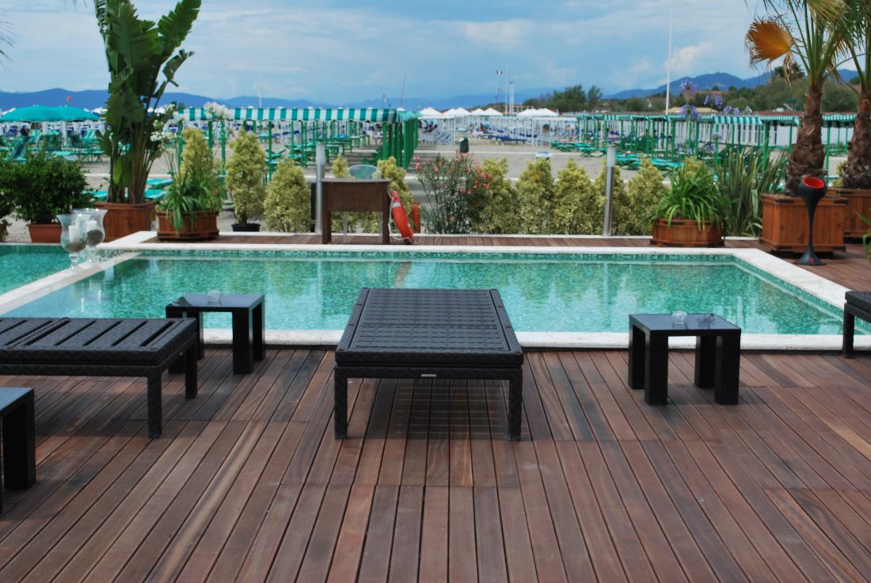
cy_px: 292
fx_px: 1163
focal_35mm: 48
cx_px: 436
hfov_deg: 41.1
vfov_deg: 28.1
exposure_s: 1/250
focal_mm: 32
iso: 100
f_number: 8
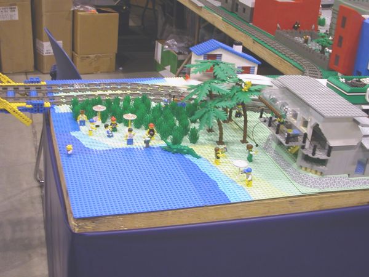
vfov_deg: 29.7
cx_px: 184
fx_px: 522
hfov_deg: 38.9
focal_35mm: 49
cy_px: 138
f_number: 3.2
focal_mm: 7.5
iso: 100
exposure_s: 1/18
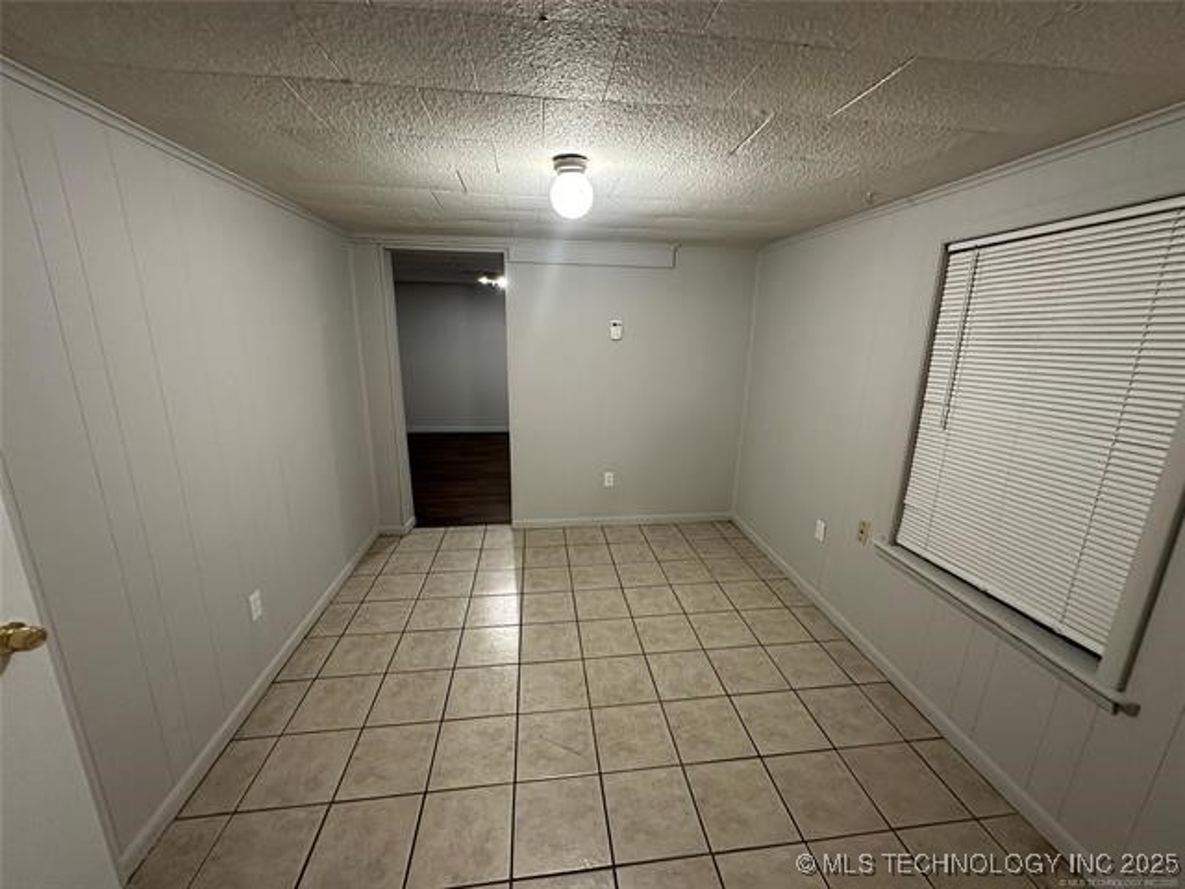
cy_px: 444
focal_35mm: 14
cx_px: 592
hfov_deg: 102.1
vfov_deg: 85.7
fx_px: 479
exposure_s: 1/60
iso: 640
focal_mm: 2.22
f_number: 2.2
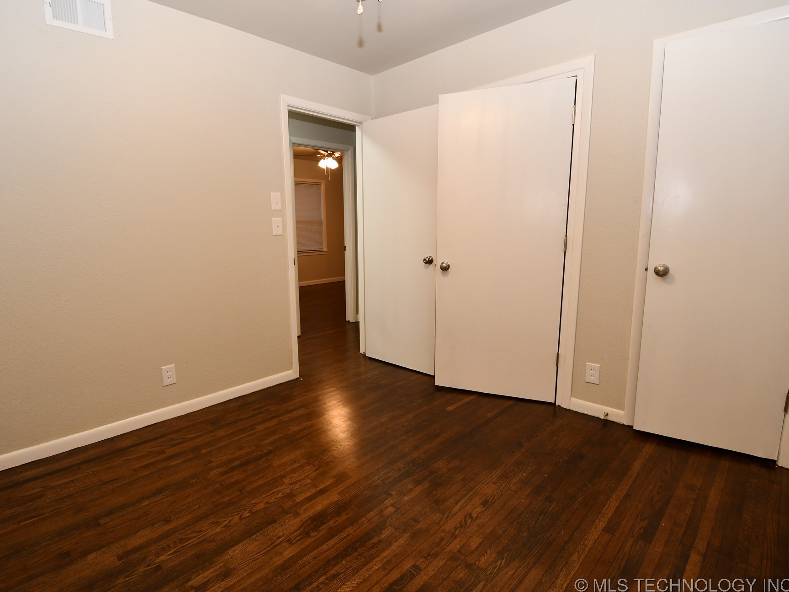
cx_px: 375
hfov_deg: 91.0
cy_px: 293
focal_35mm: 17
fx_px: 387
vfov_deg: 74.7
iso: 640
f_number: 4
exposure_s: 1/60
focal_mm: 10
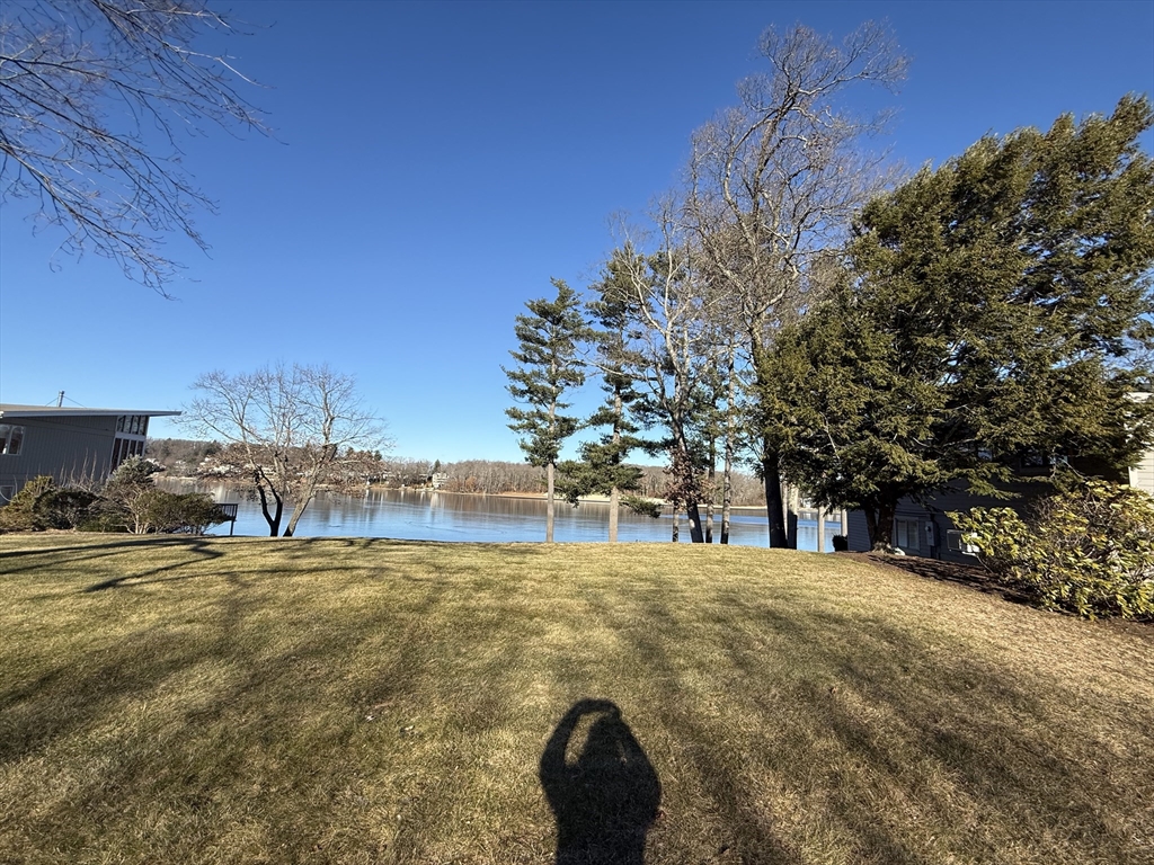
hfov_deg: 102.1
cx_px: 577
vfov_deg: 85.7
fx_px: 467
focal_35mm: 14
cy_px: 432
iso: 50
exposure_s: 1/1698
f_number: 2.2
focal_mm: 2.22
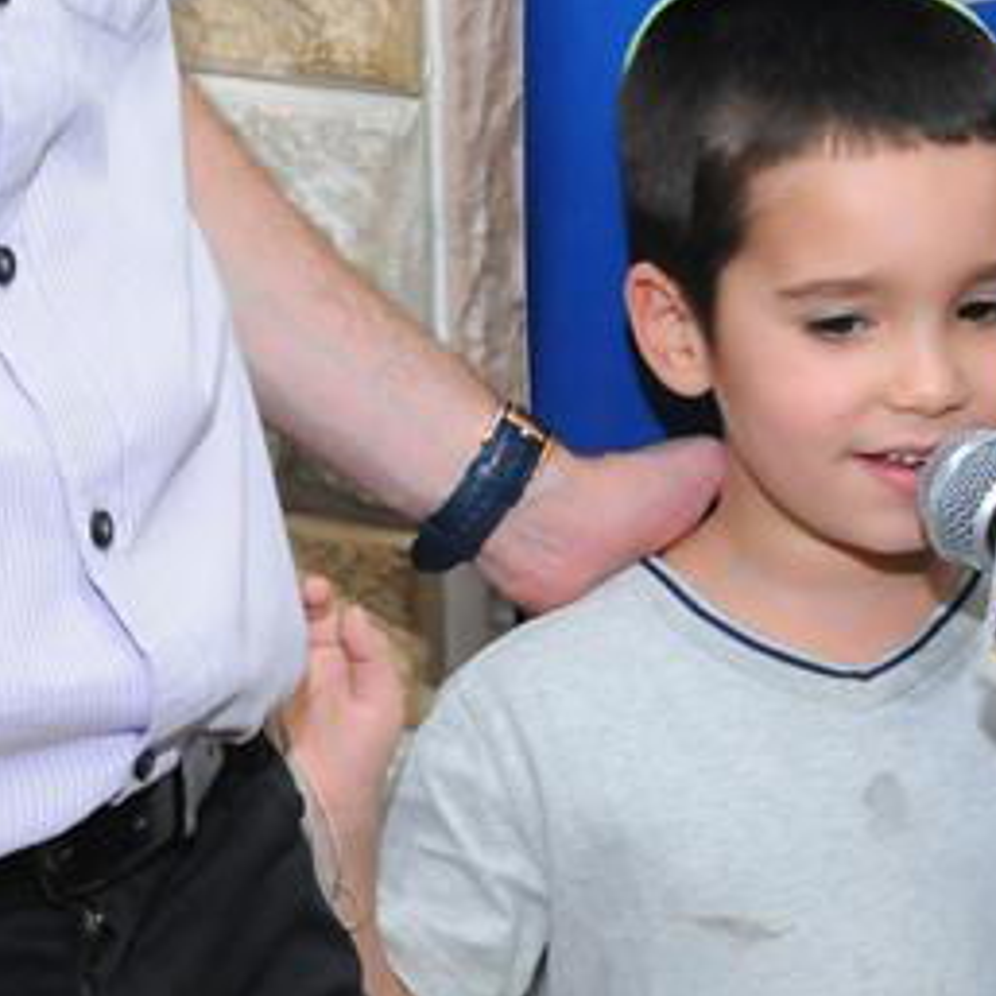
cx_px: 887
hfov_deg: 13.8
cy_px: 663
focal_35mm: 125
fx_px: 4075
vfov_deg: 13.9
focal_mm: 35
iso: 1600
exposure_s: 1/125
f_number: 8
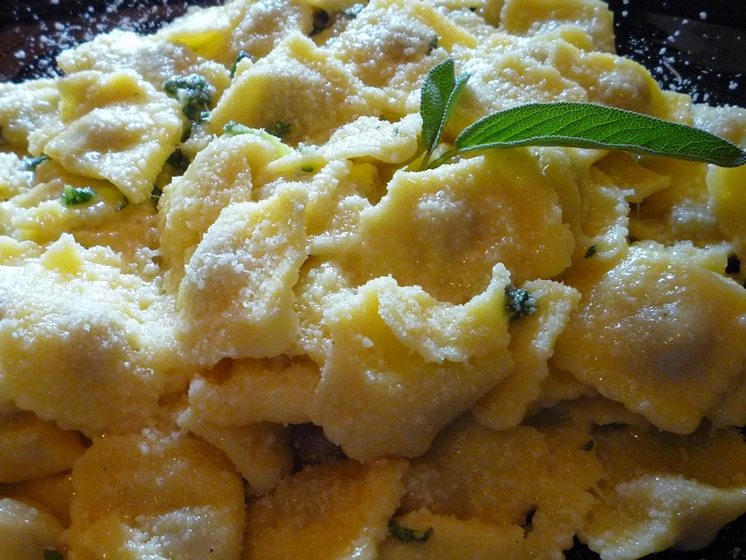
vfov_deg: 30.9
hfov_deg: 40.4
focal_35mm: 47
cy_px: 280
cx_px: 373
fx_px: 1013
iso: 400
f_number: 3.5
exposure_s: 1/30
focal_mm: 5.8
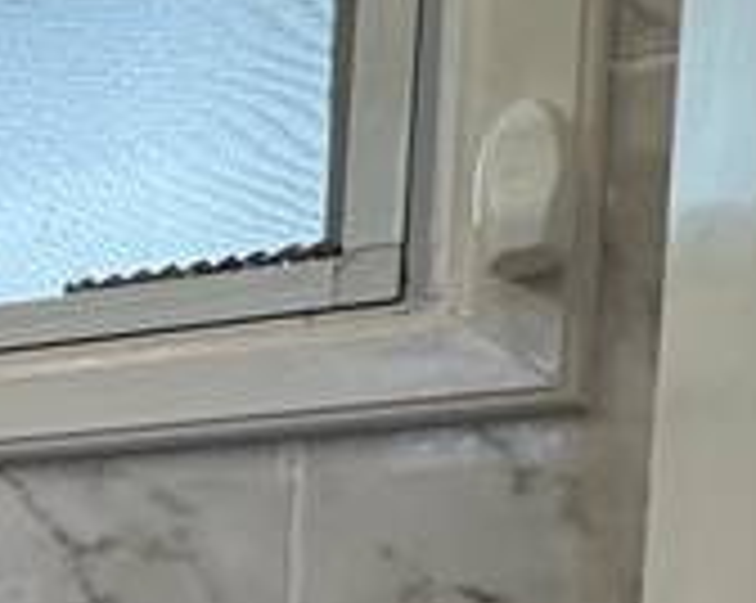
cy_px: 945
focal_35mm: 88
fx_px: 1967
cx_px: -1026
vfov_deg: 15.8
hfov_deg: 14.6
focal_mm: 2.22
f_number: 2.2
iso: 200
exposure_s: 1/120
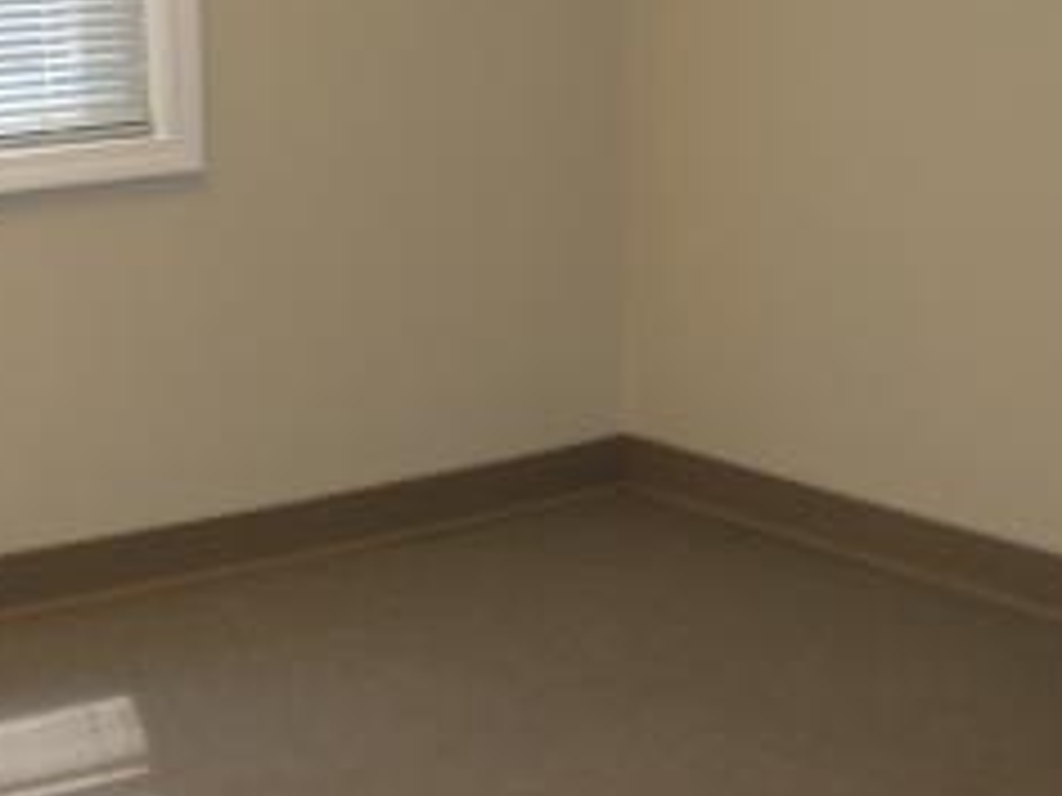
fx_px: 3160
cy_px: -22
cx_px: 400
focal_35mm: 103
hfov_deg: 19.0
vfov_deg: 14.1
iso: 100
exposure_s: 1/125
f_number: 3.1
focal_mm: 6.3
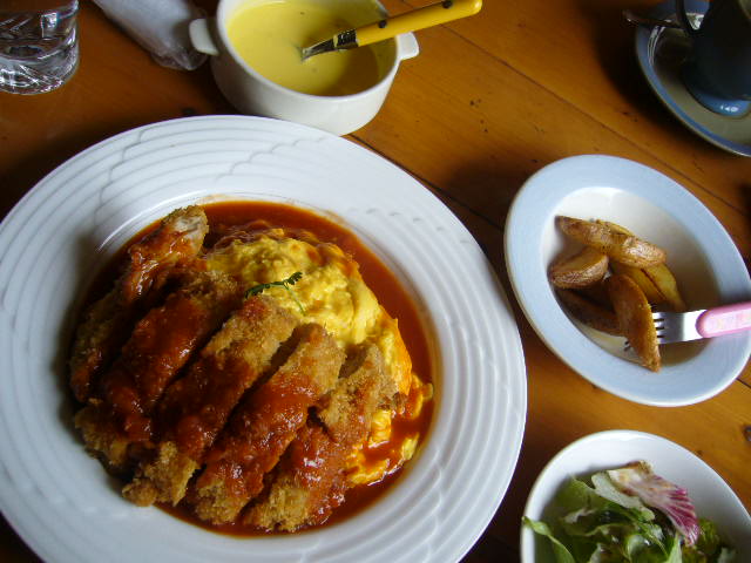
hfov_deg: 52.6
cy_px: 282
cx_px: 376
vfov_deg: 40.7
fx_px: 759
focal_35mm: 35
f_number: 2.8
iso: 80
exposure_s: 1/80
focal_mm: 5.8
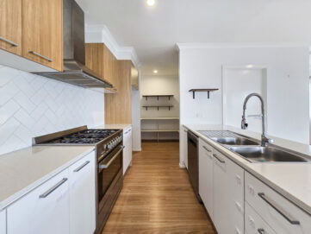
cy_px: 117
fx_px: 117
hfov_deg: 106.2
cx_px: 156
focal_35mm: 13
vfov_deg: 90.0
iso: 64
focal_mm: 2.2
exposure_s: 1/50
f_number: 2.2
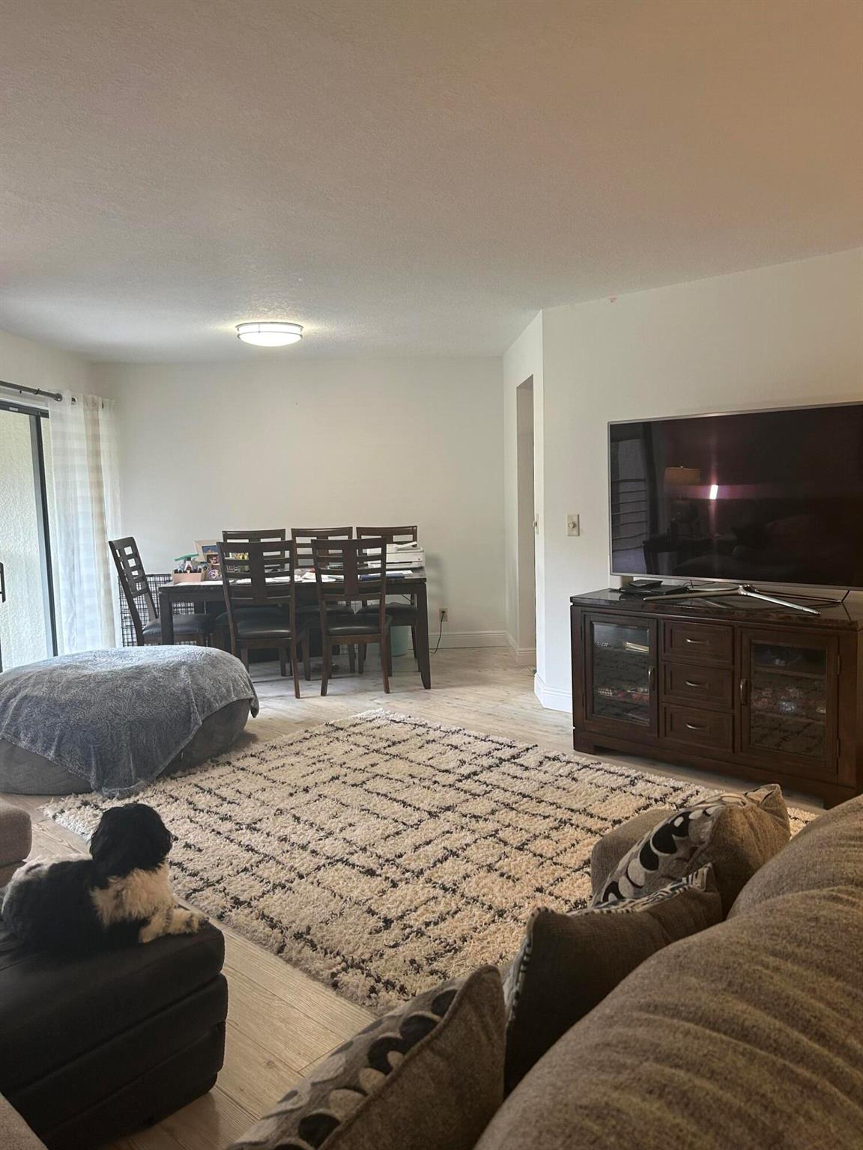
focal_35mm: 26
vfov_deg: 67.3
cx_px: 432
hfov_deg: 53.1
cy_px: 575
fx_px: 864
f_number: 1.5
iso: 100
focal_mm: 5.7
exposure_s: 1/60
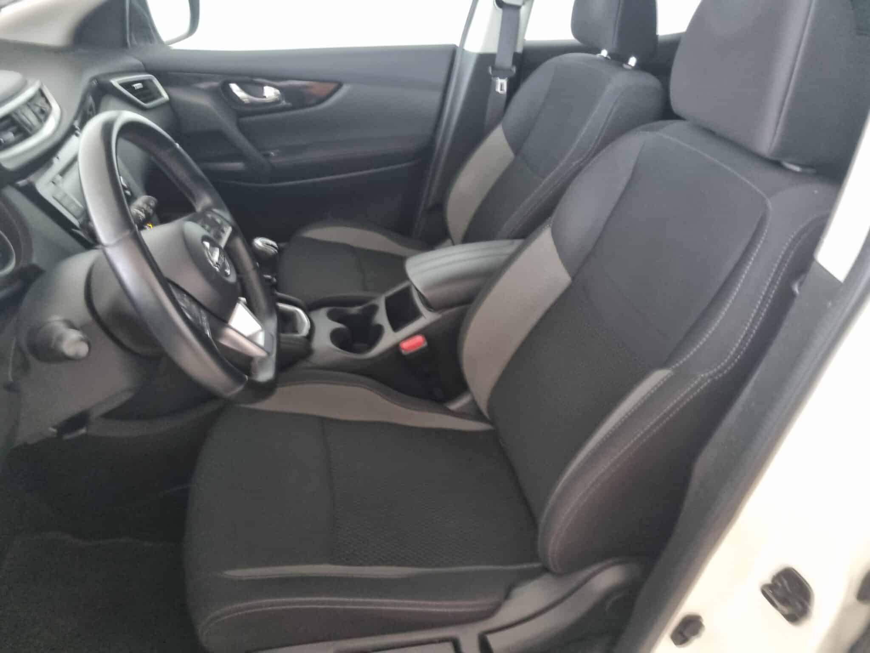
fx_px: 653
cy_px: 326
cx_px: 435
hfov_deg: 67.3
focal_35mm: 26
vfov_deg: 53.1
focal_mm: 5.4
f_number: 1.8
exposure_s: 1/25
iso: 500
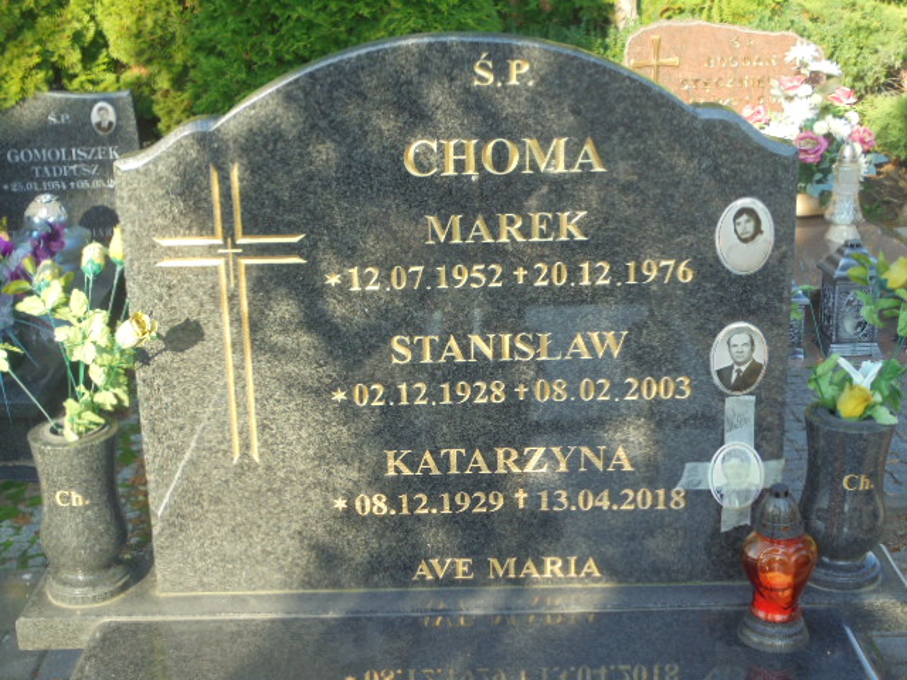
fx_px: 1284
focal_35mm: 49
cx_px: 454
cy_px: 340
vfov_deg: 29.7
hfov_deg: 38.9
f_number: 4.8
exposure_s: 1/100
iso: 100
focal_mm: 8.9
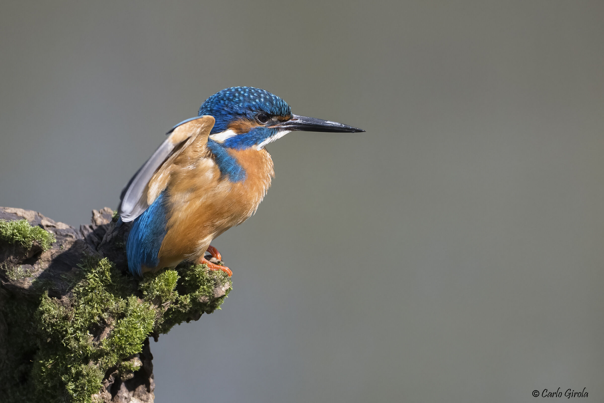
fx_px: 6711
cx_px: 302
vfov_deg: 3.4
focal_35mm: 400
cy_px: 202
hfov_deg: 5.2
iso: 3200
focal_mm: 400
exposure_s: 1/3200
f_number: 7.1
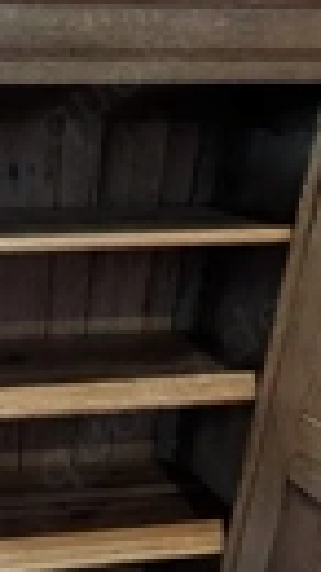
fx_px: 606
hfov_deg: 26.0
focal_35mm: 40
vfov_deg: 48.4
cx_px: -79
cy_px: 436
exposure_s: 1/25
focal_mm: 2.02
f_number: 1.7
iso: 484
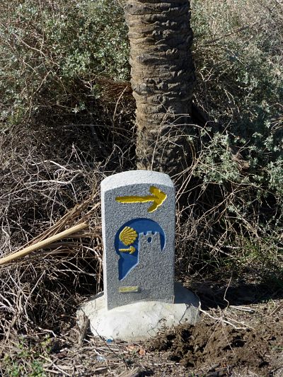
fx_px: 588
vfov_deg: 35.5
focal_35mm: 54
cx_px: 142
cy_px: 188
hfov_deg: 27.0
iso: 100
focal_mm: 9.7
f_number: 4.6
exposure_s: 1/400
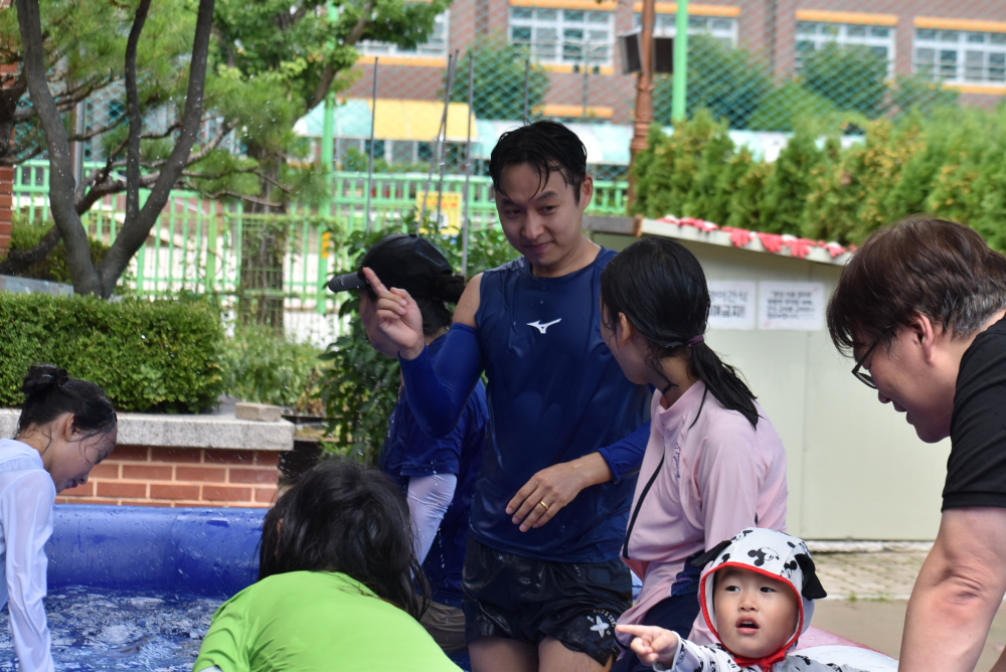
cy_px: 336
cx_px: 503
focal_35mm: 117
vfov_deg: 11.7
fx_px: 3271
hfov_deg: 17.5
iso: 280
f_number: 8
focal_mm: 78
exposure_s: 1/250
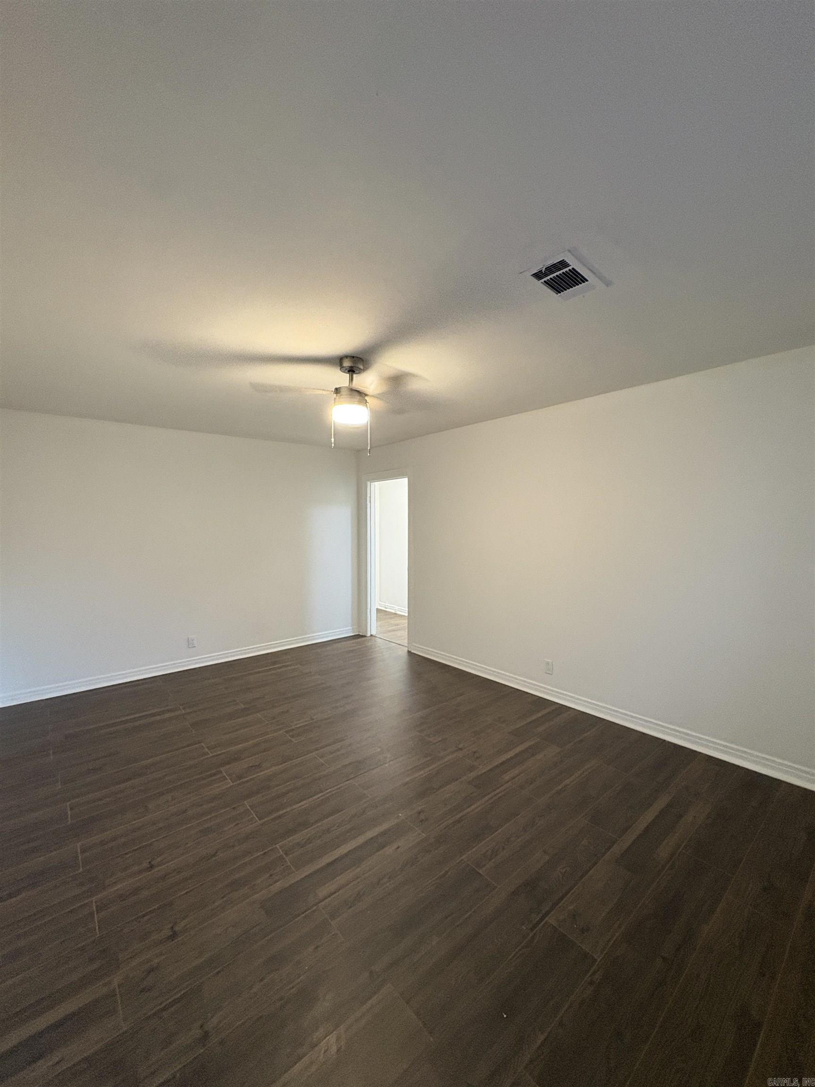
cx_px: 408
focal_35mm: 14
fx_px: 439
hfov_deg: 85.7
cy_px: 544
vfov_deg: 102.1
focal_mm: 2.22
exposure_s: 1/60
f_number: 2.2
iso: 400
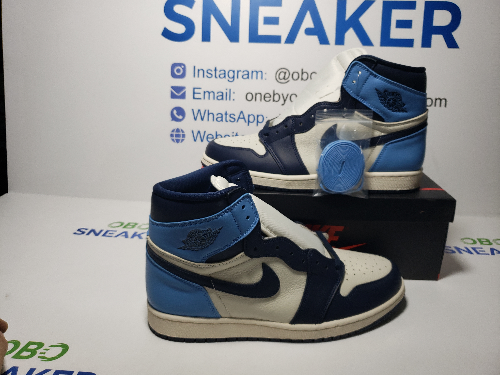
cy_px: 188
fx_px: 376
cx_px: 250
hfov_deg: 67.3
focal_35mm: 26
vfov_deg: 53.1
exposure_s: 1/482
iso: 50
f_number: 1.5
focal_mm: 4.3
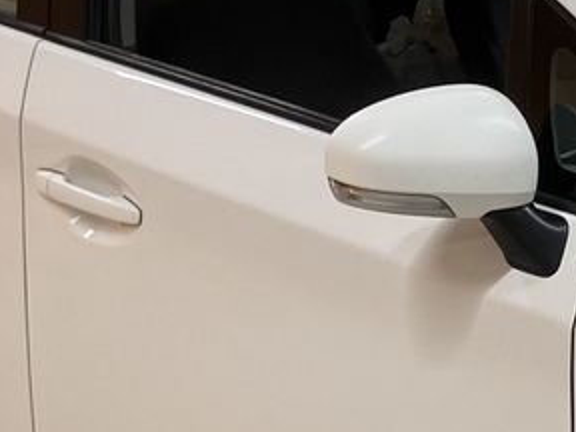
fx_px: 2330
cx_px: 686
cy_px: 320
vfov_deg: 10.6
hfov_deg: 13.7
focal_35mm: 140
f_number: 1.8
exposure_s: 1/100
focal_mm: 3.99
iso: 64
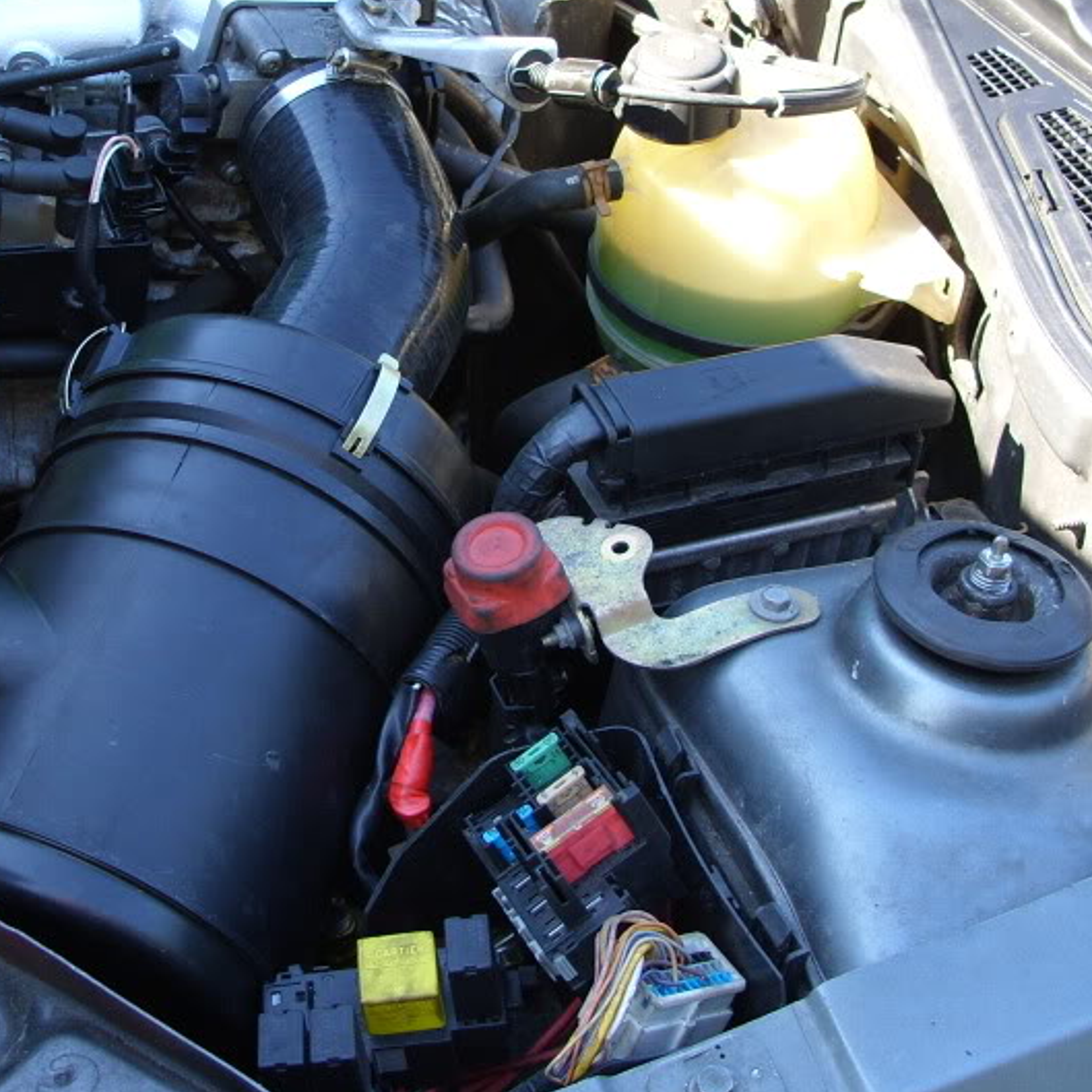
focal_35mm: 65
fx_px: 2320
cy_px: 403
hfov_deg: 26.3
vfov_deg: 26.4
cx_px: 336
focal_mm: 7.8
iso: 50
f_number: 2.8
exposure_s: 1/74
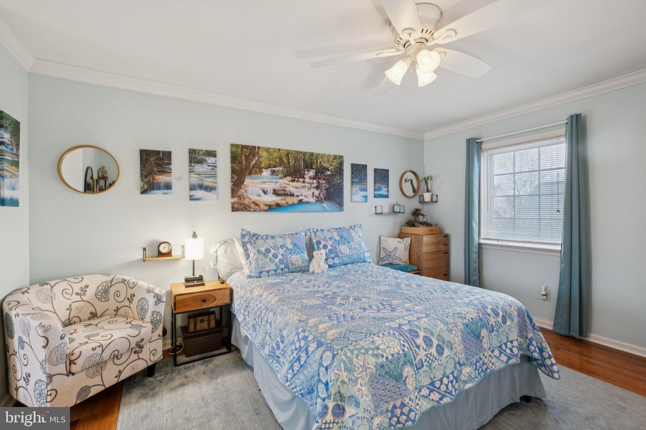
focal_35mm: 15
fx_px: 269
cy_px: 215
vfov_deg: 77.3
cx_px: 323
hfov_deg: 100.4
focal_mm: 10
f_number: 8
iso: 250
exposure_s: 1/2.5
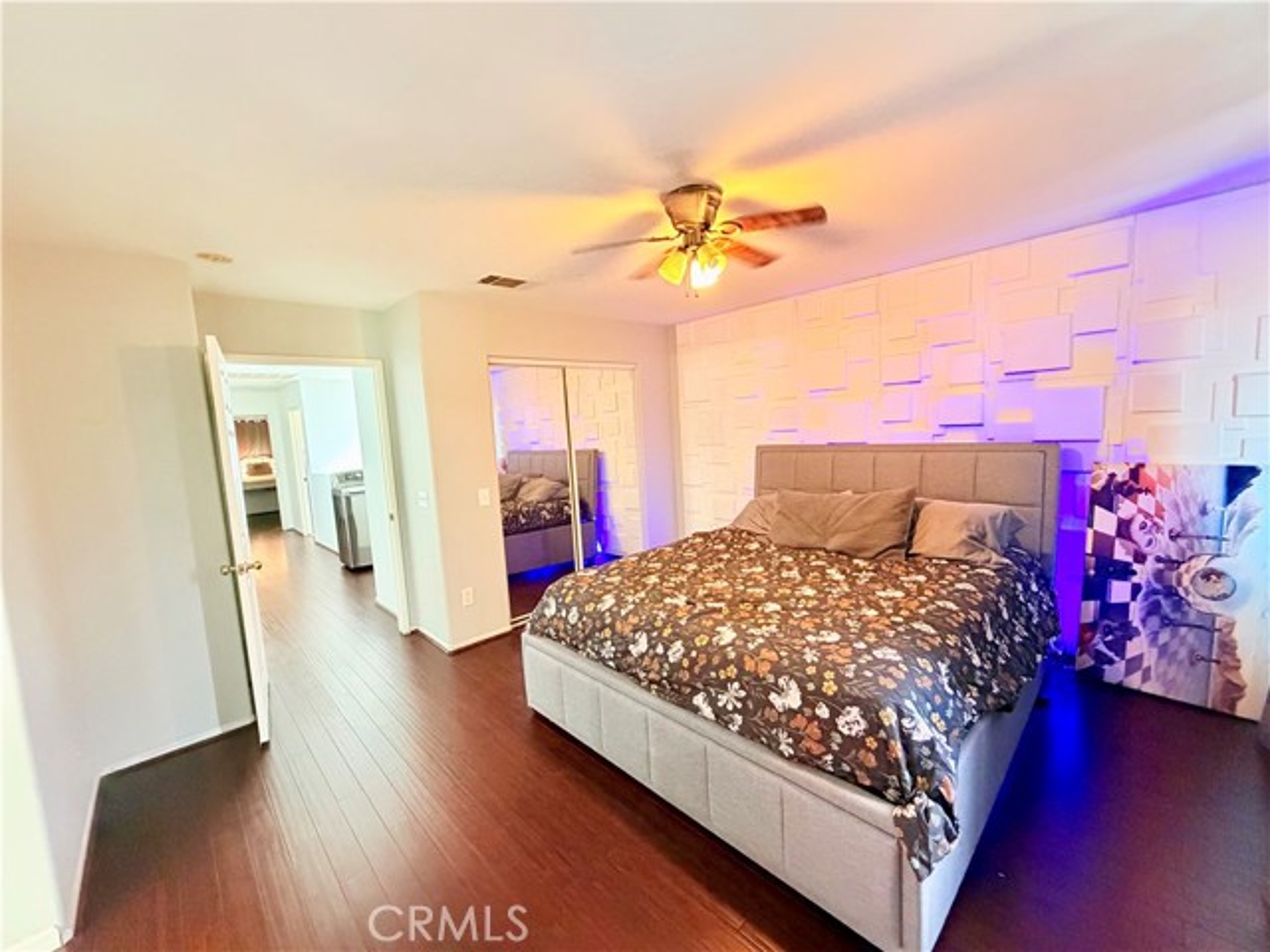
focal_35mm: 14
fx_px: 514
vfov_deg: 85.7
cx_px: 635
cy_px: 476
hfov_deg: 102.1
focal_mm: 2.22
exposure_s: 1/60
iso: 640
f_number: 2.2
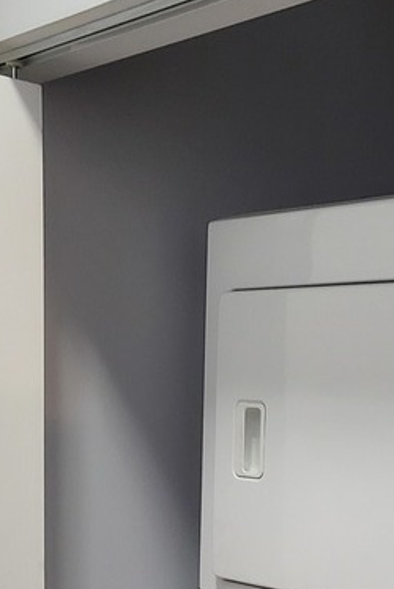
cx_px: 366
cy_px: 743
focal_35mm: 78
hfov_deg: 17.2
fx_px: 1278
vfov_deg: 23.3
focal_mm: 4.25
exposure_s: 1/40
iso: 500
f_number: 1.8
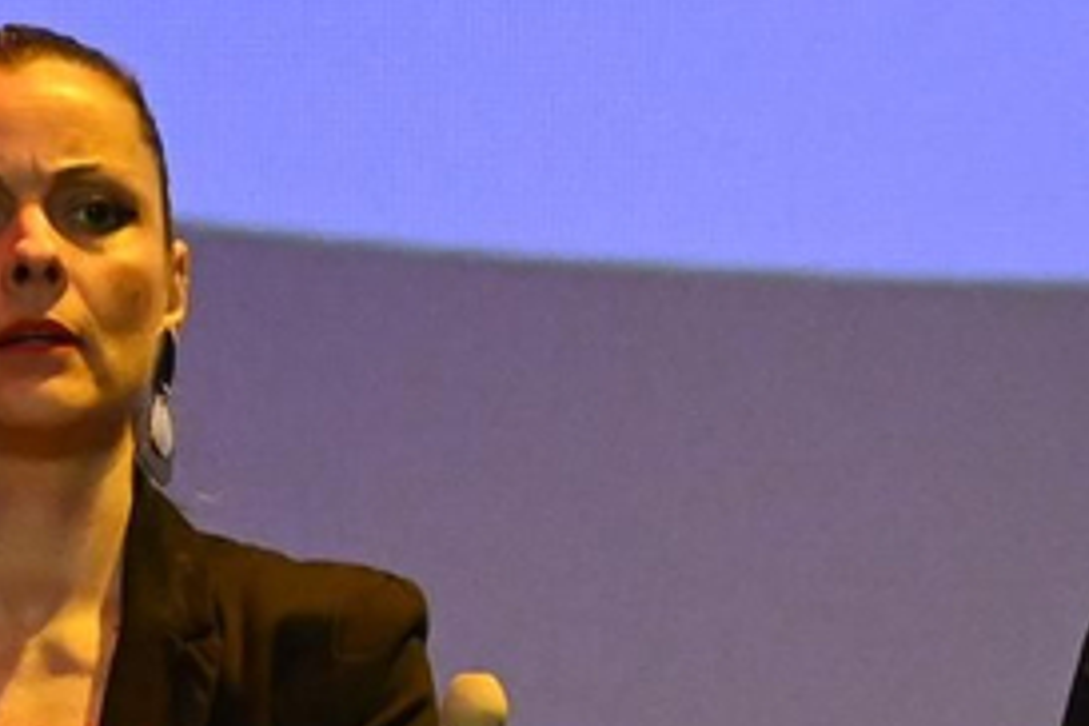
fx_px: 29219
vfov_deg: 1.4
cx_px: 766
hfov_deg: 2.1
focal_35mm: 966
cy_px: 886
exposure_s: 1/200
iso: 3200
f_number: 5
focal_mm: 110
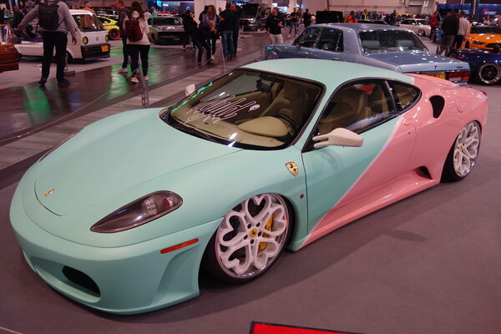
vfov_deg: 46.4
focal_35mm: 28
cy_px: 167
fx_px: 390
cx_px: 250
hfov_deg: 65.5
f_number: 1.8
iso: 125
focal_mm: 10.4
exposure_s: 1/100
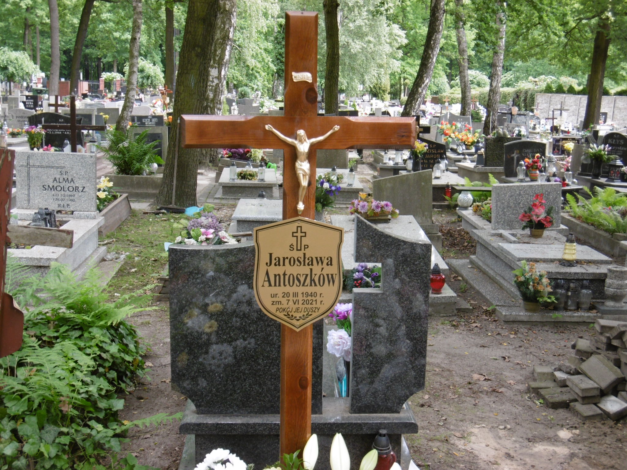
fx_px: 924
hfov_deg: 37.5
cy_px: 235
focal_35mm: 51
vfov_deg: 28.6
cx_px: 314
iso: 100
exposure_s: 1/60
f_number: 4
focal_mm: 9.2
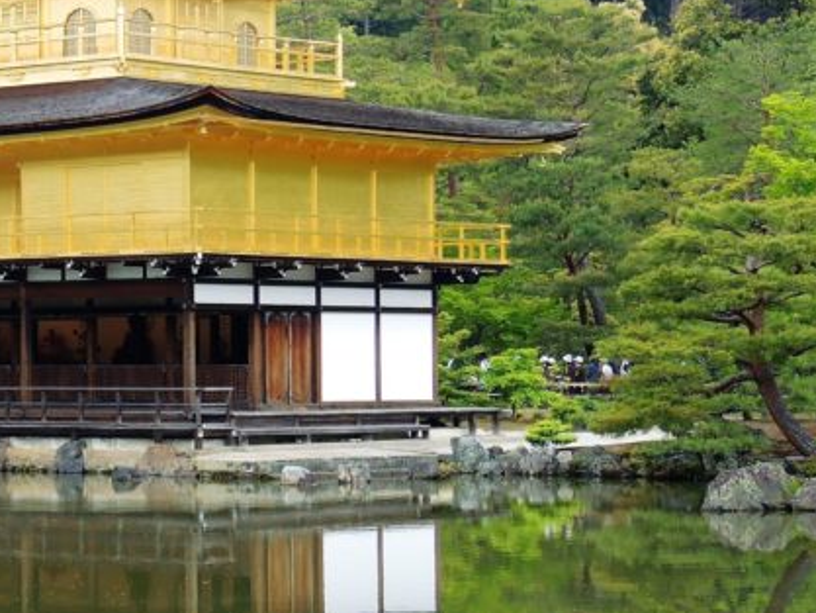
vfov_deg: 13.1
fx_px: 2665
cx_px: 41
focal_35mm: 113
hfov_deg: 17.1
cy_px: 360
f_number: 2.5
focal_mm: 9.9
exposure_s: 1/320
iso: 80
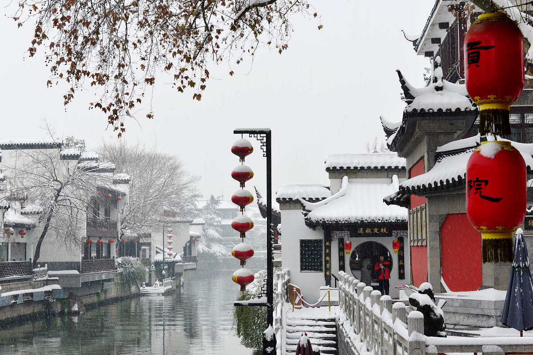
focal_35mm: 70
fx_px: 1036
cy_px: 178
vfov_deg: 19.5
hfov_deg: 28.8
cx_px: 266
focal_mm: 70
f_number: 13
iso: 100
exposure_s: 1/30
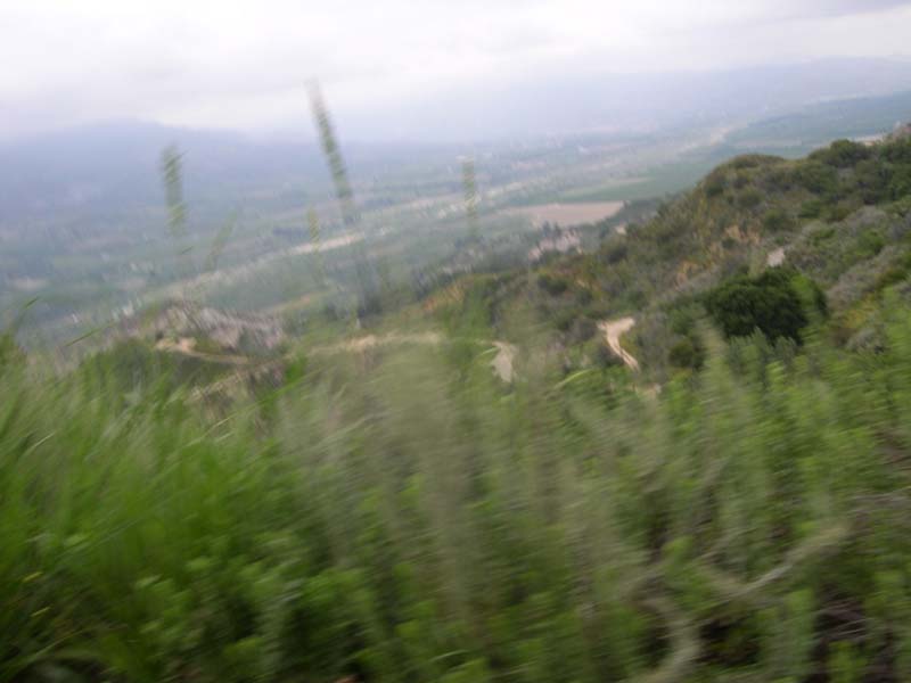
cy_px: 342
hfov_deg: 49.0
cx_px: 456
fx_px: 1000
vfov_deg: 37.7
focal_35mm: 38
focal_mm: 8
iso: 100
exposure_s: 1/95.7
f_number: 7.6
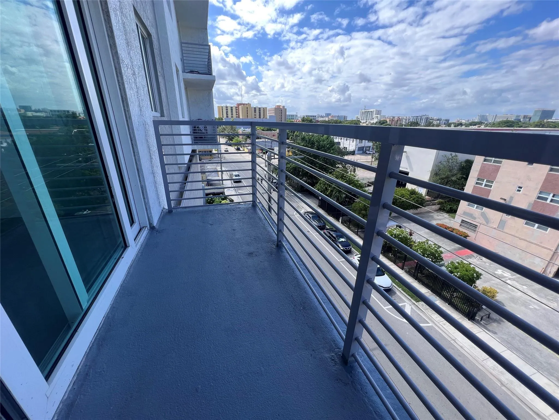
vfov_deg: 89.9
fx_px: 210
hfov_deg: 106.2
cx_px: 280
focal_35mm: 13
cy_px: 210
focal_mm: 1.57
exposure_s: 1/608
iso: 32
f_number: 1.8
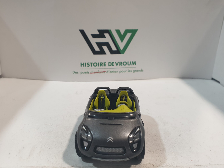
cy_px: 99
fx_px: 214
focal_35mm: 33
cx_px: 110
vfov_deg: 42.8
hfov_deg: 55.3
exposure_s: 1/50
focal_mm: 4.3
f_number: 2.4
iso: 125
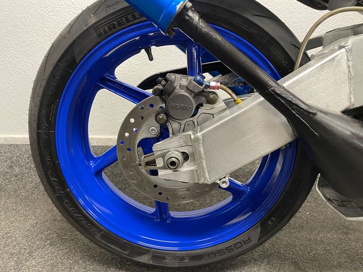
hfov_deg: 67.3
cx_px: 182
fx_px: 273
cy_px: 136
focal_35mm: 26
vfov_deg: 53.1
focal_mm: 4.2
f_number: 1.6
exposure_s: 1/50
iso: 500
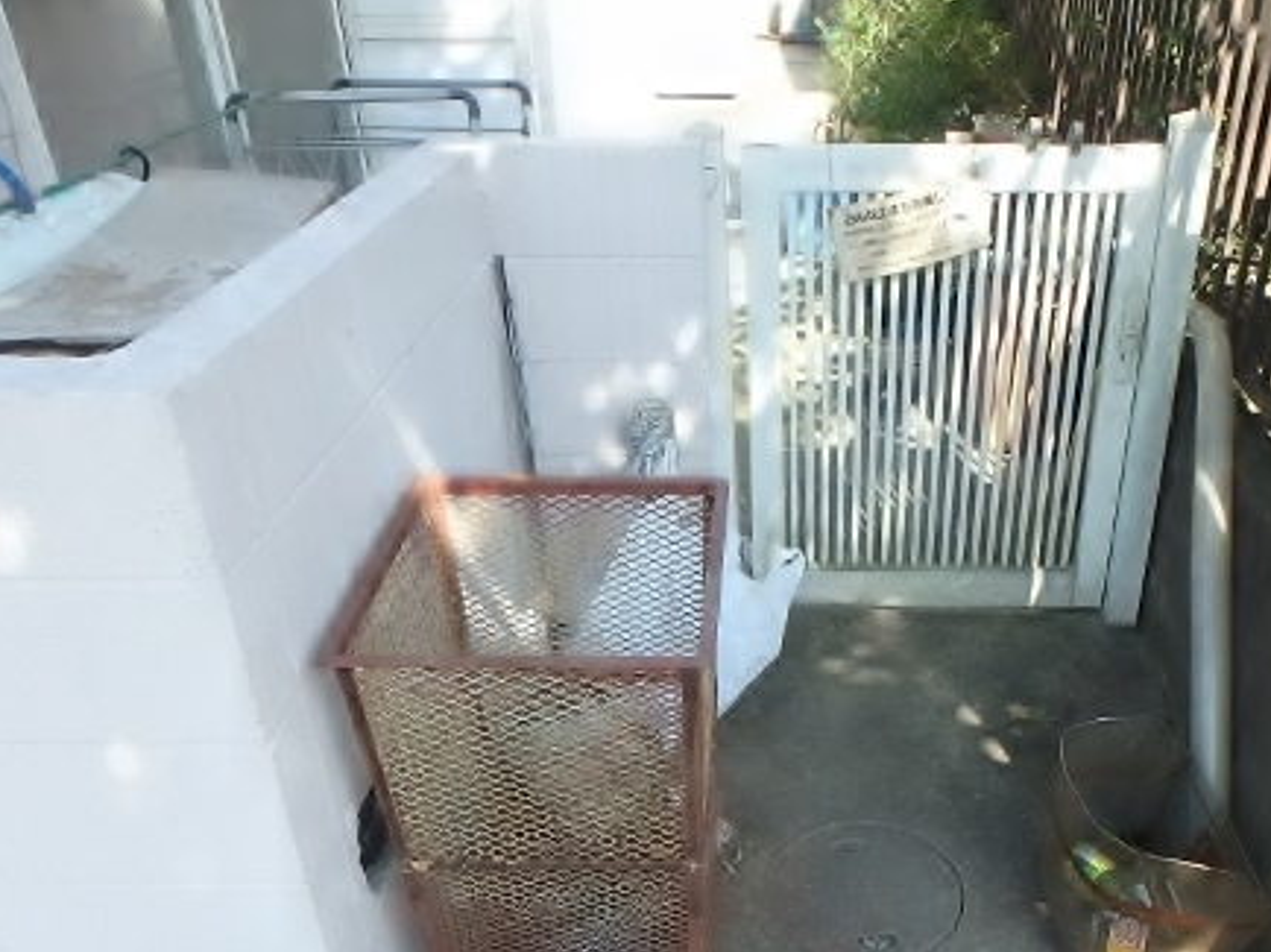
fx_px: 1138
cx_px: 788
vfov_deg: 44.8
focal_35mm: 31
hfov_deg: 57.7
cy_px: 627
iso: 125
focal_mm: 3.7
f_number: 3.5
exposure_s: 1/160
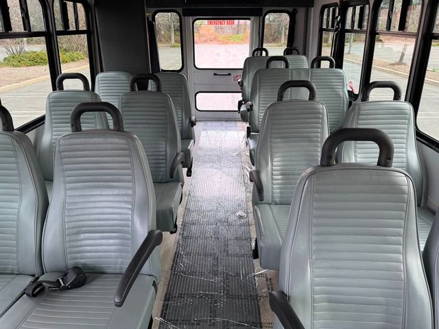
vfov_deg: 56.8
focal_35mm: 24
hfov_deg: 71.6
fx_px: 304
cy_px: 164
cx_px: 220
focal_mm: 6.76
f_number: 1.78
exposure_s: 1/156
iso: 100
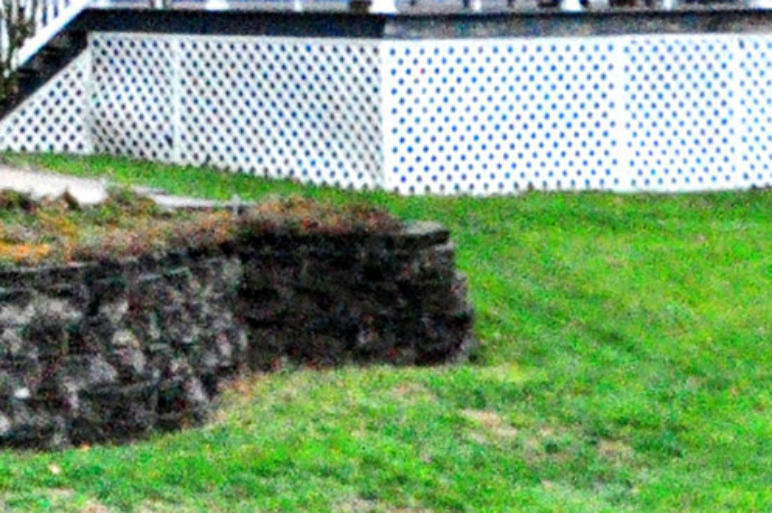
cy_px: -323
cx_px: -1095
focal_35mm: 175
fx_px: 3748
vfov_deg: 7.6
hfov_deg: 10.2
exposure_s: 1/200
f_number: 5
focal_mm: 20
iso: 3200
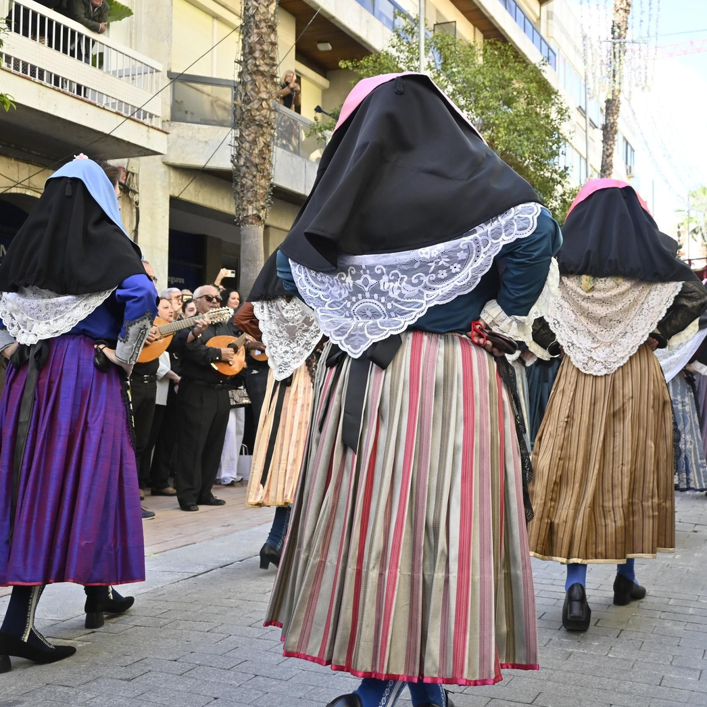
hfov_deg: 42.5
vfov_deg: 42.8
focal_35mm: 39
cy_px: 349
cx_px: 443
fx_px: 901
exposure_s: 1/400
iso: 400
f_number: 4.5
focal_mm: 20
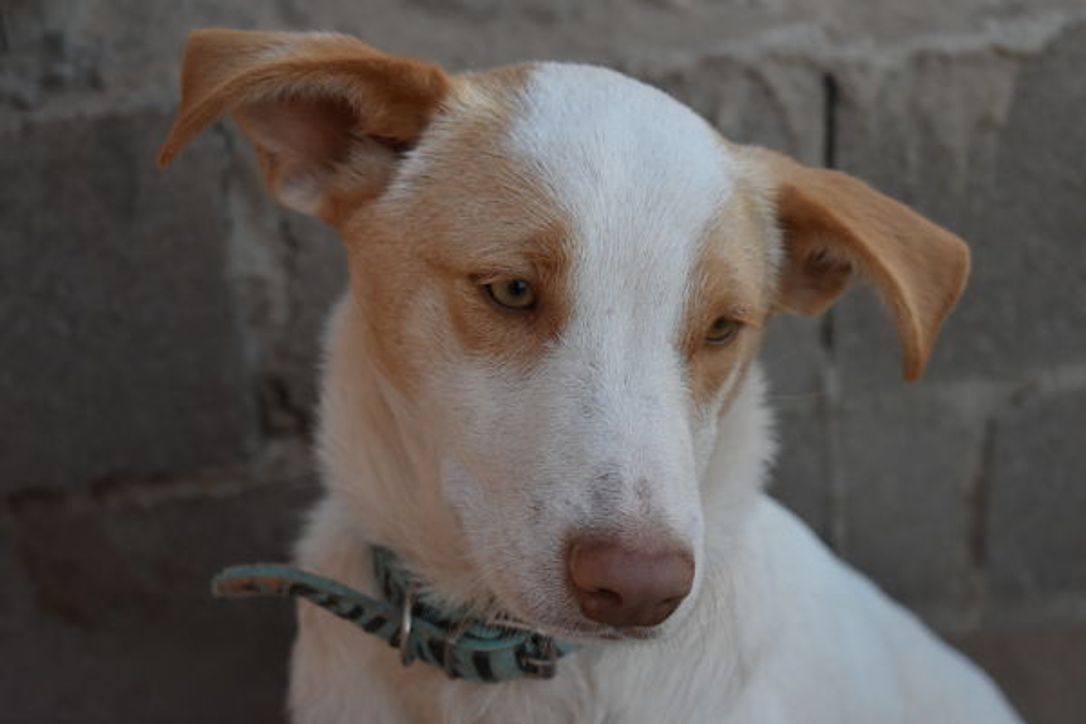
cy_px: 362
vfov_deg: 16.6
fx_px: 2489
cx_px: 543
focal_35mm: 82
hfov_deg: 24.6
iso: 800
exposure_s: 1/500
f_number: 5.6
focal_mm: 55
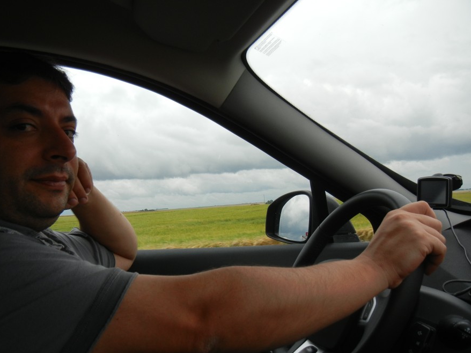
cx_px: 200
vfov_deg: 40.6
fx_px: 476
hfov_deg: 52.4
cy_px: 204
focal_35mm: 35
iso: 160
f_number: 3.5
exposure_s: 1/642
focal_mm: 5.4
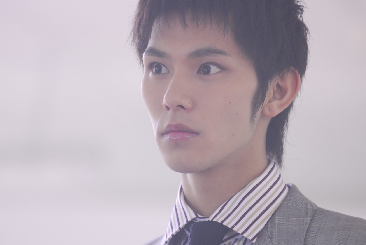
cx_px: 218
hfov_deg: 5.4
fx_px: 3857
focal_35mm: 379
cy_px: 128
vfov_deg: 3.6
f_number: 2.8
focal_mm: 200
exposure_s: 1/80
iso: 400
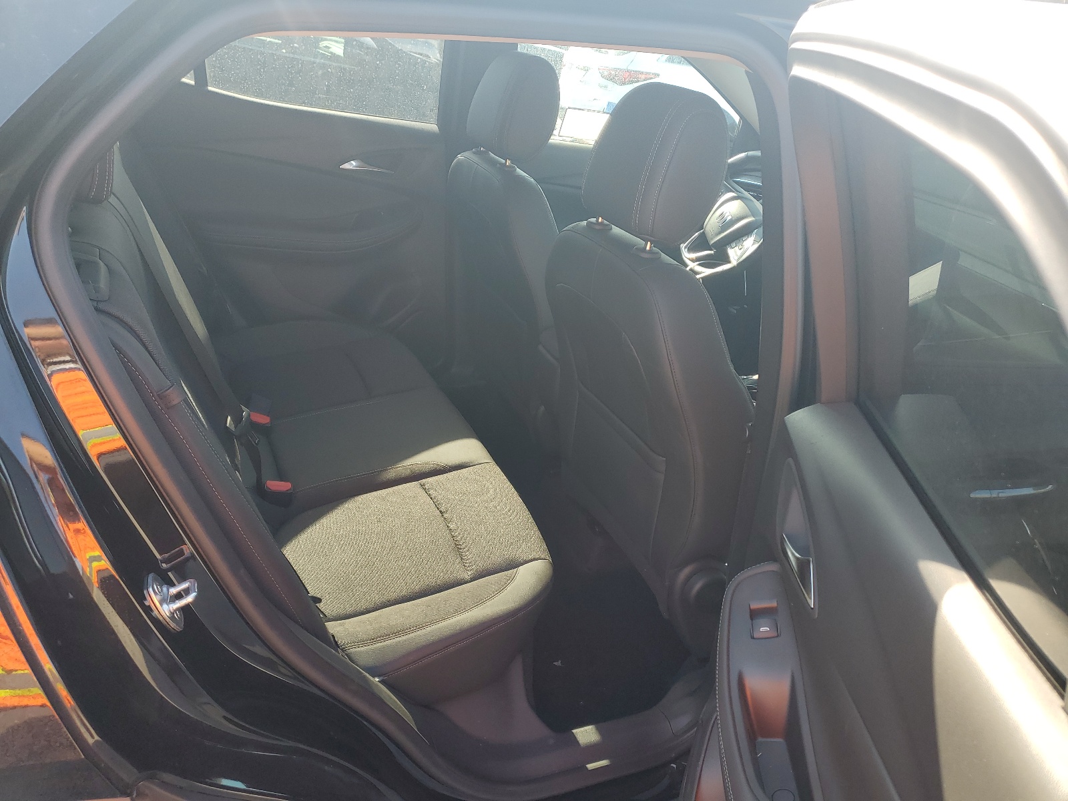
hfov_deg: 67.3
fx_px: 802
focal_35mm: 26
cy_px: 400
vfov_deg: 53.1
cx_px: 534
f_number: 1.5
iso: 50
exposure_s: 1/312
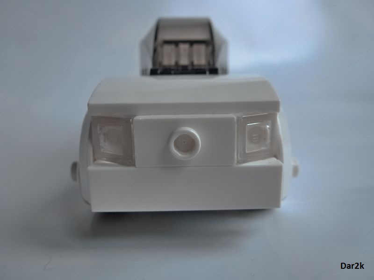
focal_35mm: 24
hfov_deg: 71.6
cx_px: 187
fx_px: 259
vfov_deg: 56.8
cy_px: 140
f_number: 3.3
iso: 400
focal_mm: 4.3
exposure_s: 1/13
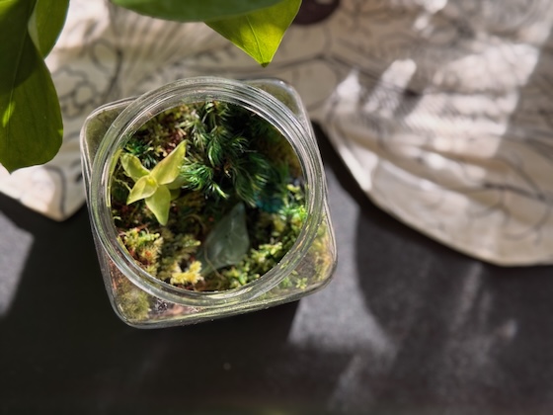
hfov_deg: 39.7
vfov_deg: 30.3
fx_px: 767
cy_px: 208
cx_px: 276
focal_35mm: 48
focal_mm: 6.76
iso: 64
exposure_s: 1/379
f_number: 1.78
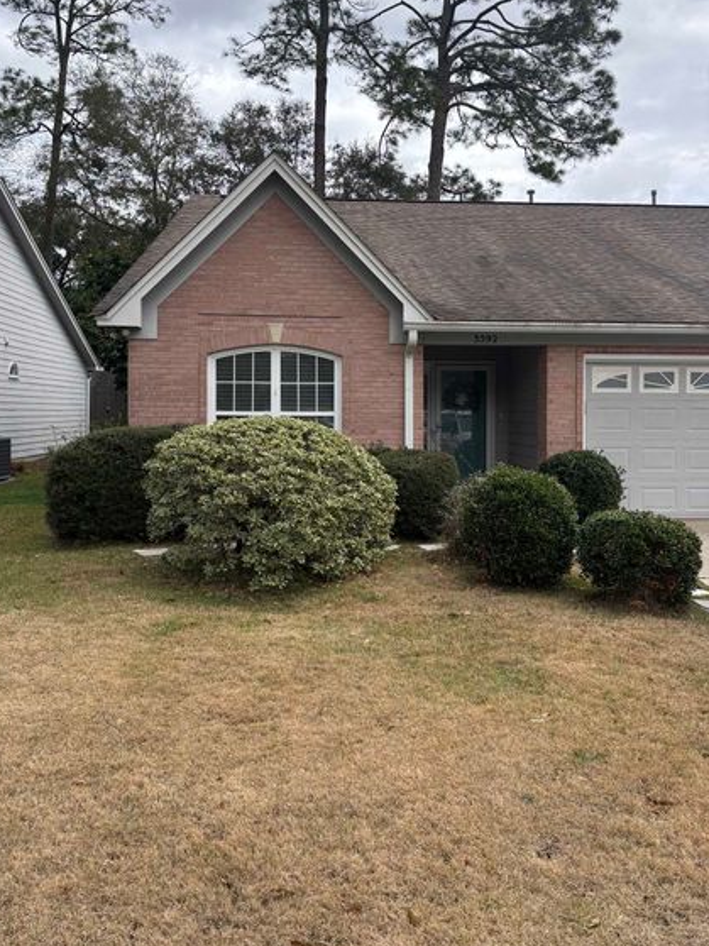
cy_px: 421
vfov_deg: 58.2
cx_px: 377
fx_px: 847
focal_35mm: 31
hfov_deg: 45.4
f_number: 1.6
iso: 50
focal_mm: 5.96
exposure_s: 1/831
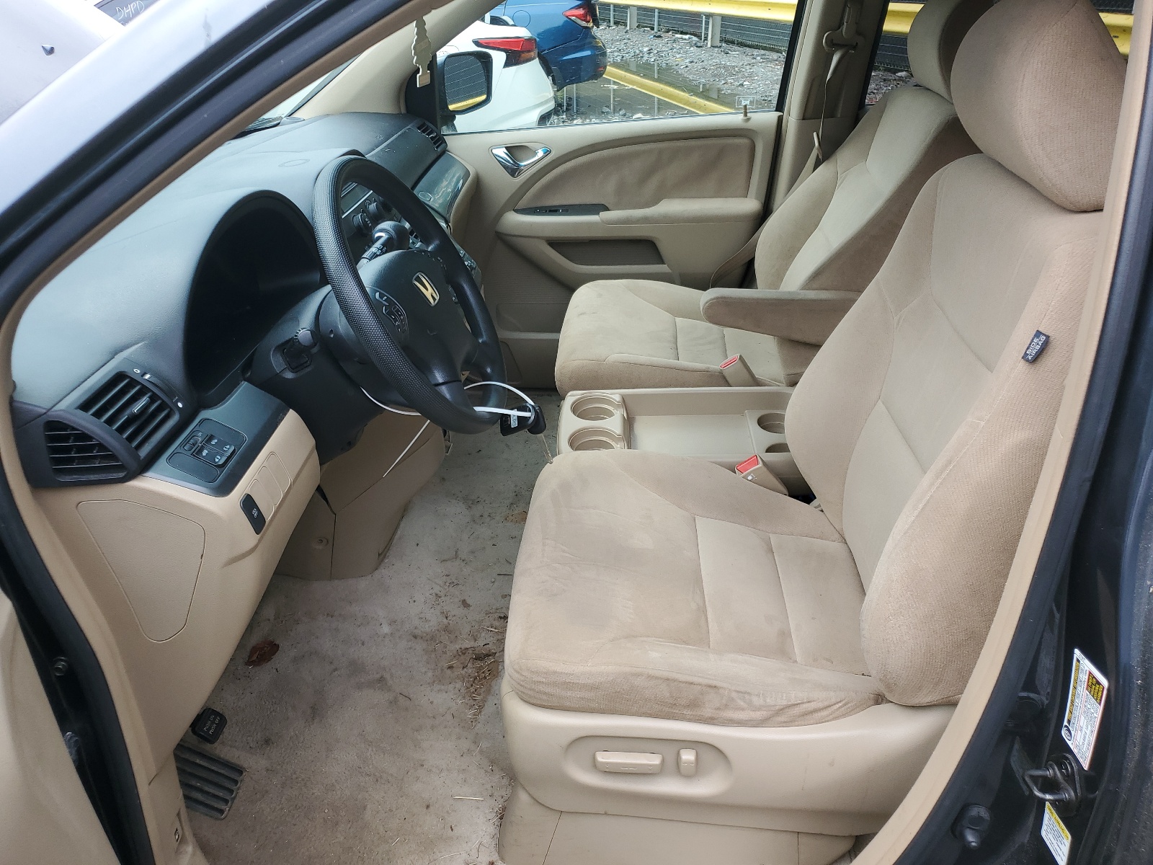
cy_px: 432
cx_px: 576
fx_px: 866
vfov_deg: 53.1
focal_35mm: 26
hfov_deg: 67.3
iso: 50
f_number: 1.5
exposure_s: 1/455
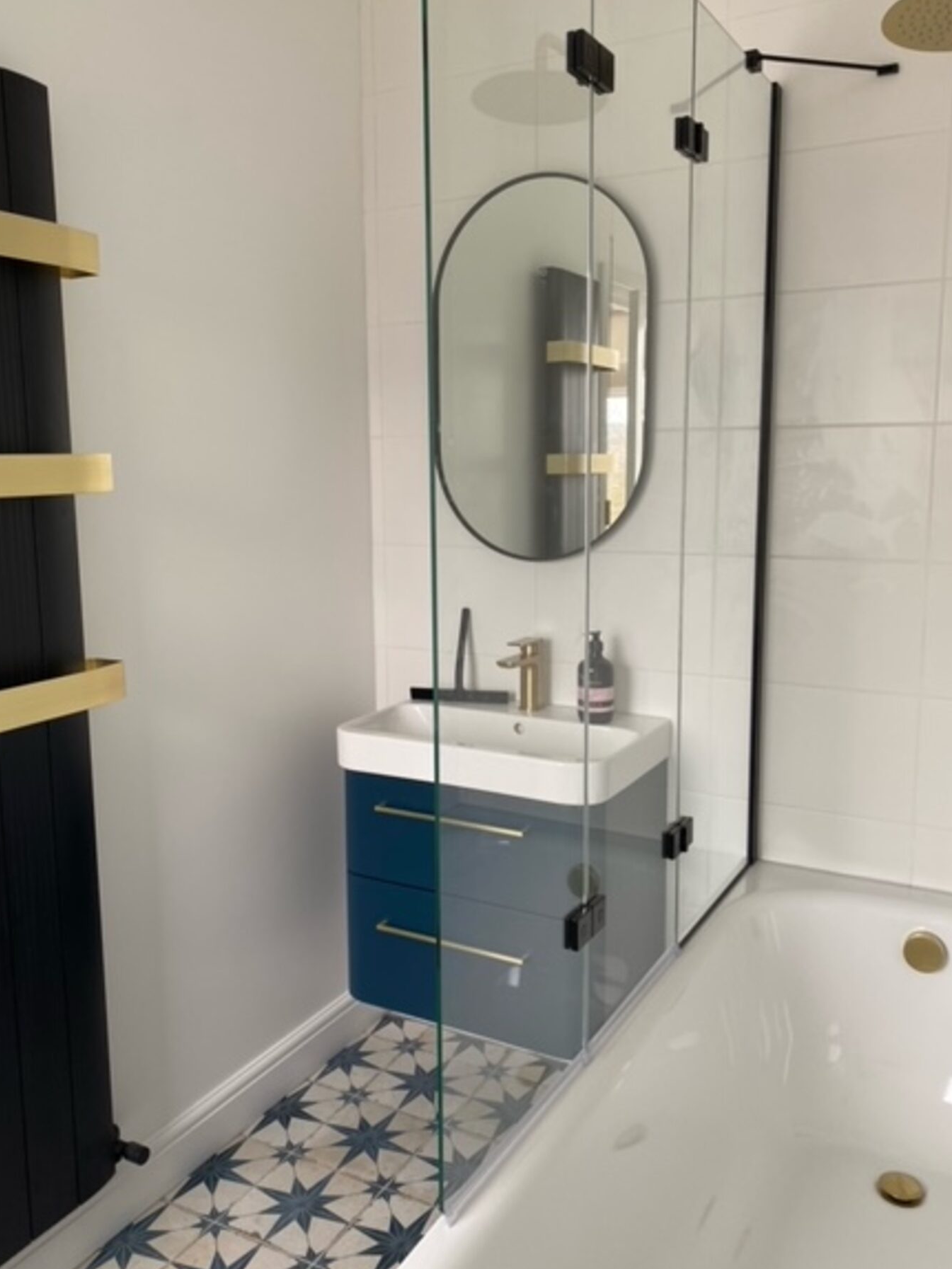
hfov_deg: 48.2
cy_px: 628
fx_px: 1063
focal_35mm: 29
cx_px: 476
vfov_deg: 61.7
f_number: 1.8
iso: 50
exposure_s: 1/121
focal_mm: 4.25
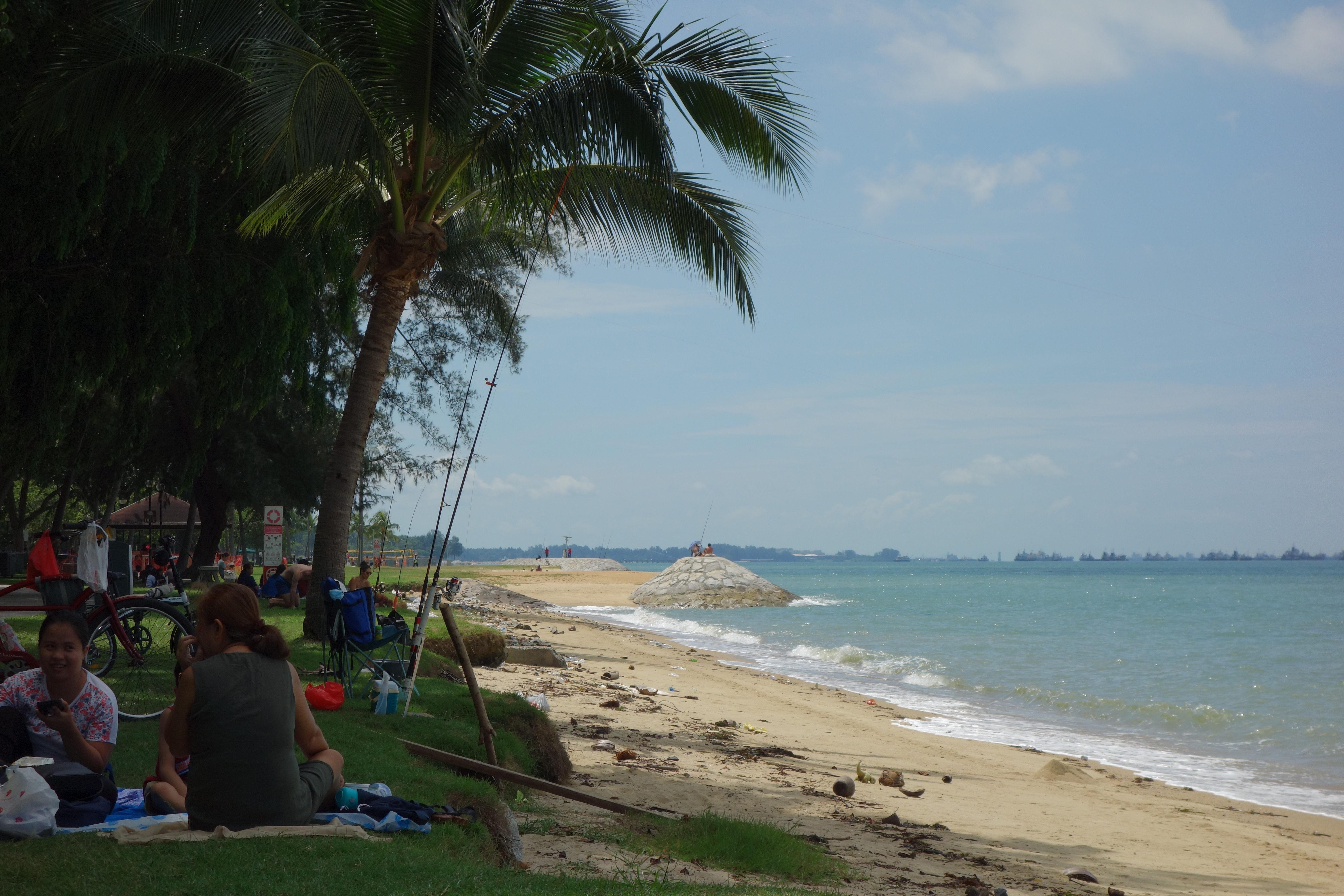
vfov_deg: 15.0
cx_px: 672
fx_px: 3397
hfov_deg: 22.4
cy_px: 448
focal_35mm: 91
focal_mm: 33.9
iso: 125
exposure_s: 1/800
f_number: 7.1
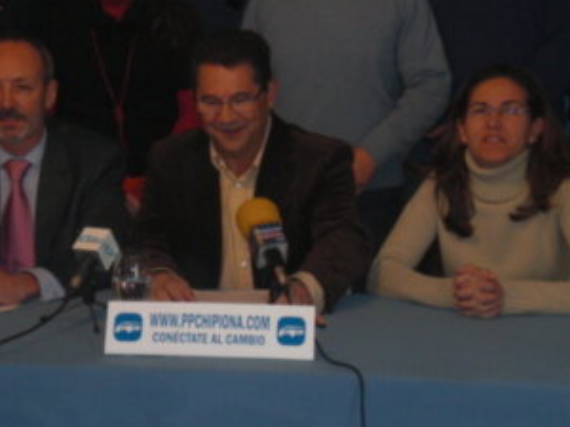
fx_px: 1910
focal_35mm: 116
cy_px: 190
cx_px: 241
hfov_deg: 17.0
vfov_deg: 12.8
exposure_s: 1/60
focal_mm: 14.49
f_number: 5
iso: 200
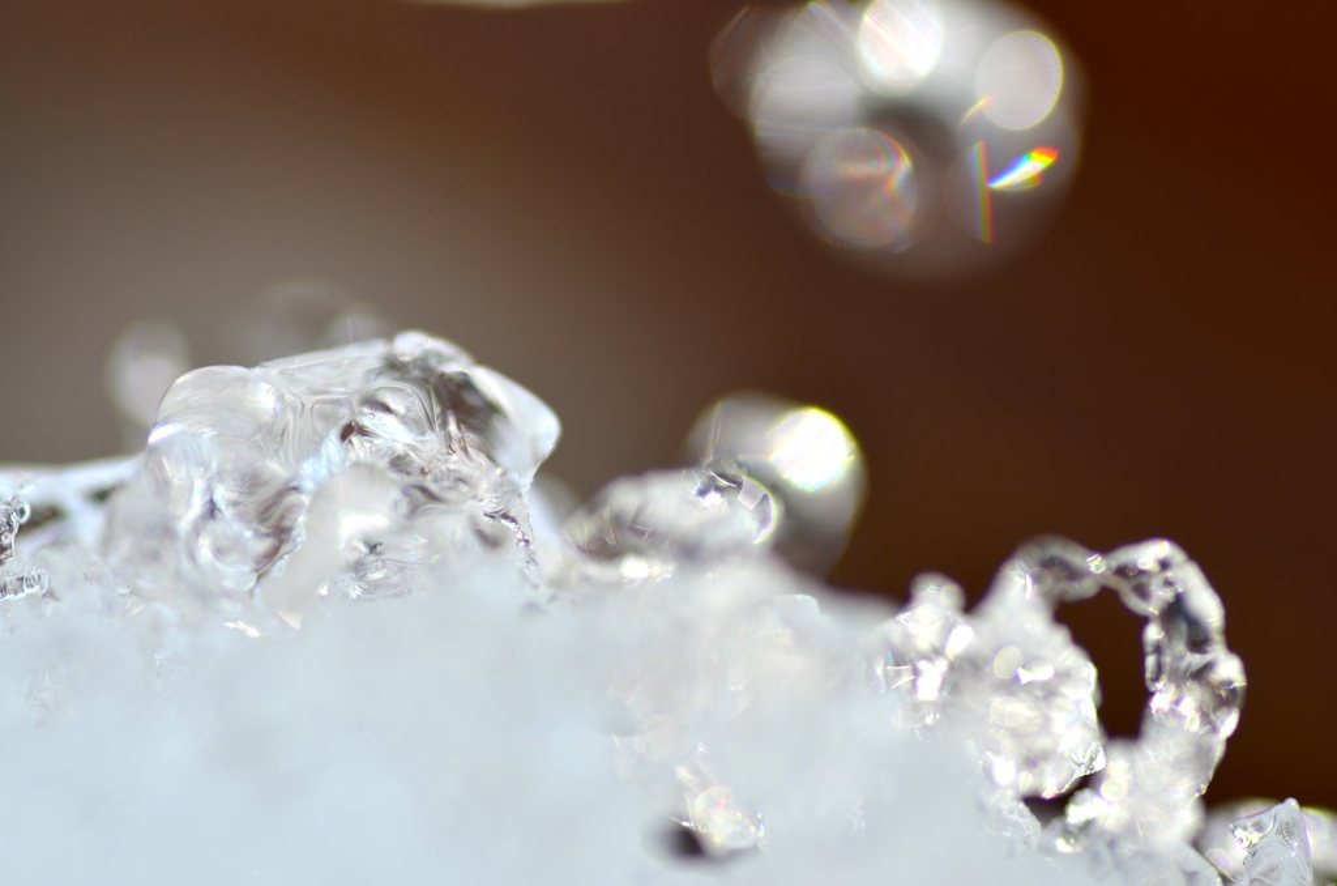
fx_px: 5003
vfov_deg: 10.1
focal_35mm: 135
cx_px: 668
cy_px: 443
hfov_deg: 15.2
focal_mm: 90
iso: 100
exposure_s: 1/320
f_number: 5.6
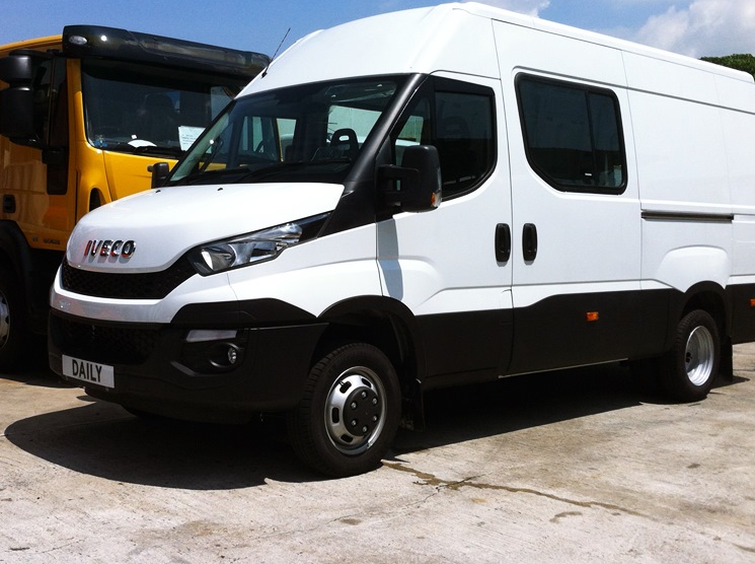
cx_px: 312
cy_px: 235
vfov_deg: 30.7
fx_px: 1023
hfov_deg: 40.4
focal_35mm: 47
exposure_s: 1/2320
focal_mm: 3.85
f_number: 2.8
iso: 80
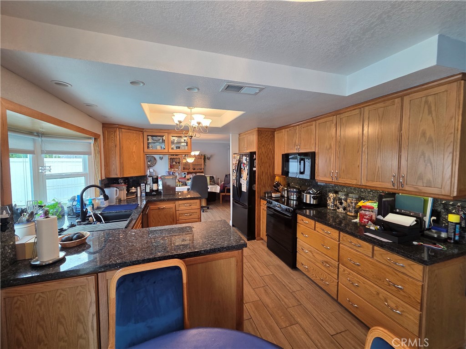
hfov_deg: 106.2
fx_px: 175
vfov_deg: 89.9
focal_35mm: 13
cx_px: 233
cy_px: 174
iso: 160
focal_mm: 2.2
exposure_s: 1/60
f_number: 2.2
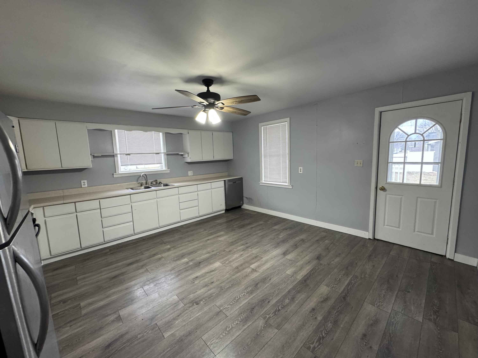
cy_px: 179
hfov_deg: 102.1
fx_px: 193
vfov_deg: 85.7
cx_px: 239
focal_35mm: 14
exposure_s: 1/60
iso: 320
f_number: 2.2
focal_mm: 2.22
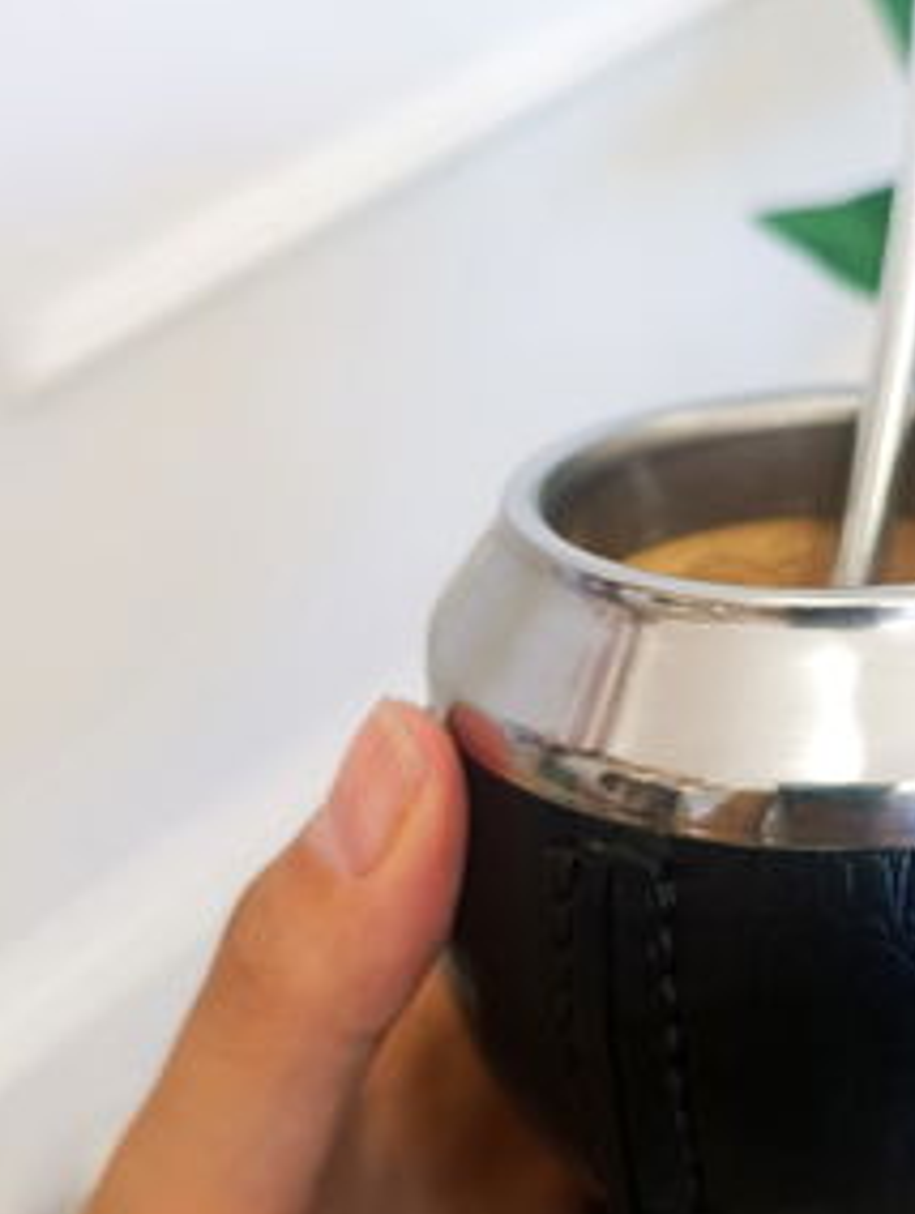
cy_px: 605
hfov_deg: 32.9
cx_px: 710
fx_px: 1511
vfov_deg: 43.8
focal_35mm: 43
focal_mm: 6.11
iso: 477
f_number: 1.65
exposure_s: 1/100
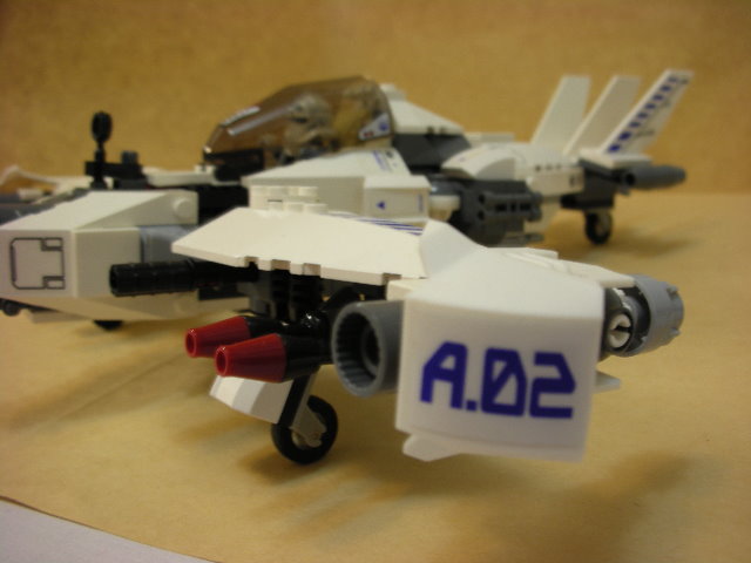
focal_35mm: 35
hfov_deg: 52.6
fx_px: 759
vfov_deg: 40.7
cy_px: 282
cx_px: 376
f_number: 3
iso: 81
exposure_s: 1/3.9
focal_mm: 5.8
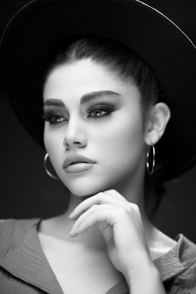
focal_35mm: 85
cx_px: 98
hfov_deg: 16.1
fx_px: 694
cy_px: 147
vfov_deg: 23.9
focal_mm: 85
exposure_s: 1/250
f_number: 2.5
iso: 160
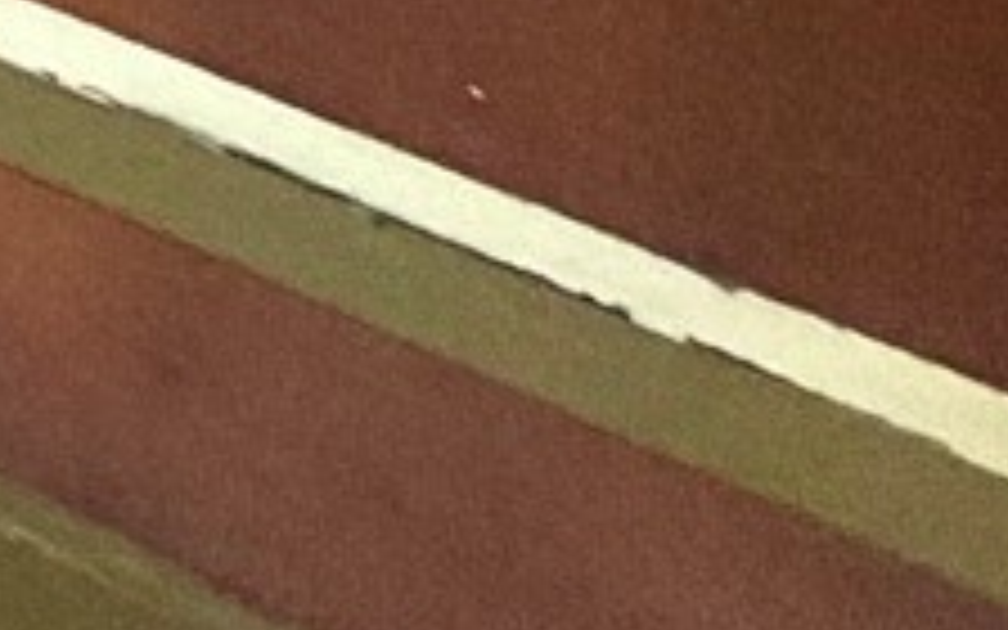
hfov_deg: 10.2
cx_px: -2326
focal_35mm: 106
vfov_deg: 7.9
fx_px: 2912
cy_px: -1881
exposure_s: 1/60
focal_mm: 2.22
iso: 250
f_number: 2.2
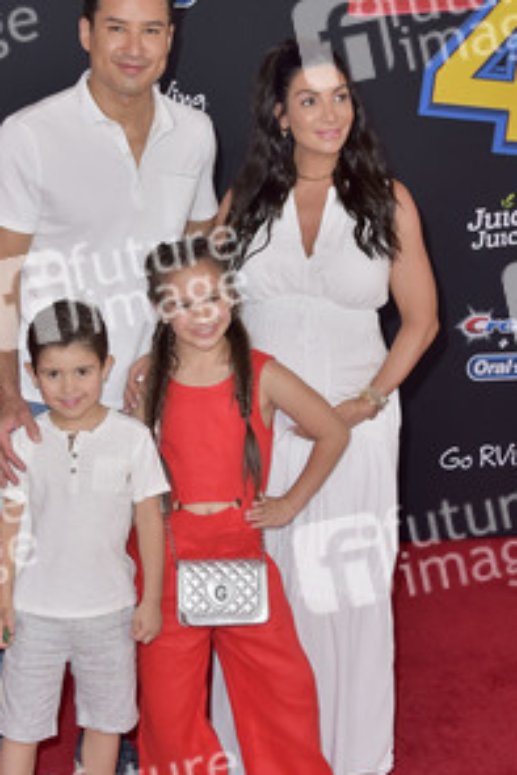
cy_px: 420
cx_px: 190
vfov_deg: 30.9
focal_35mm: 65
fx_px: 1398
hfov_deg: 20.9
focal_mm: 48
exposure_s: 1/200
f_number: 7.1
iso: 500
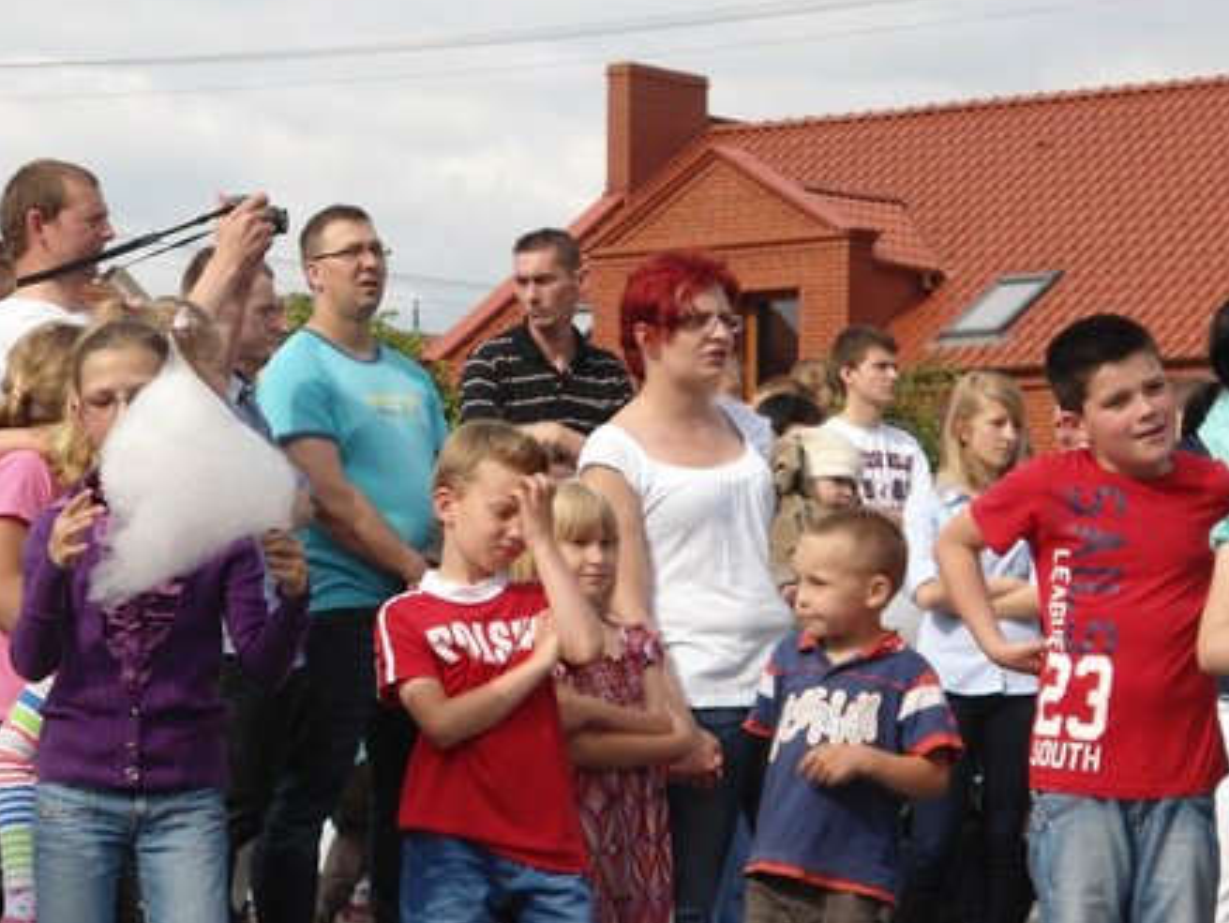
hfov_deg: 15.0
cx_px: 683
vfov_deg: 11.3
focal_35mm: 131
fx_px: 4652
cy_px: 597
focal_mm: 15.7
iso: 80
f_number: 5.2
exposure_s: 1/250
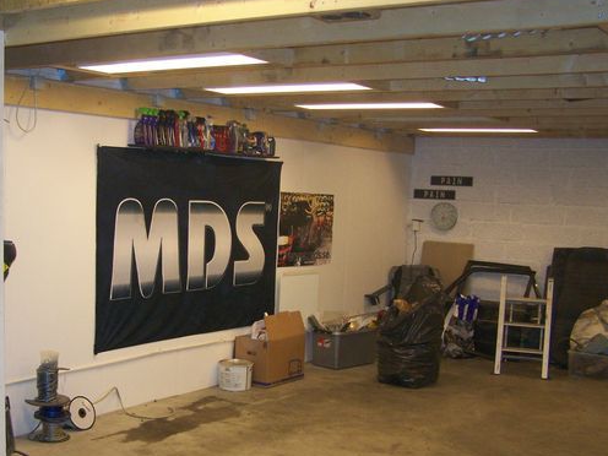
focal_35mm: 49
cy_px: 284
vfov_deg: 29.6
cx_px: 245
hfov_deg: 38.8
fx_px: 861
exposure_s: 1/60
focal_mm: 6.3
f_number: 2.8
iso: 160
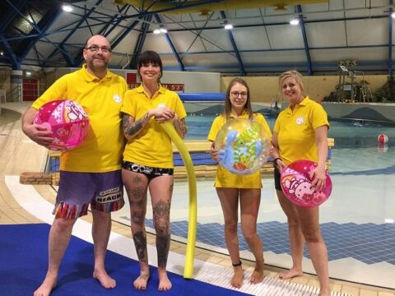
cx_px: 198
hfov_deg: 61.7
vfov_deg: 48.2
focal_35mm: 29
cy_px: 148
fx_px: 331
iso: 64
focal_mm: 4.15
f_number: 2.2
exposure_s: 1/33
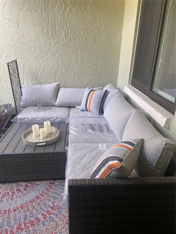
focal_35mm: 26
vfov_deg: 67.3
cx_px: 88
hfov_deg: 53.1
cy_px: 117
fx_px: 176
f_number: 1.8
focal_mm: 4.25
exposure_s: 1/121
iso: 80
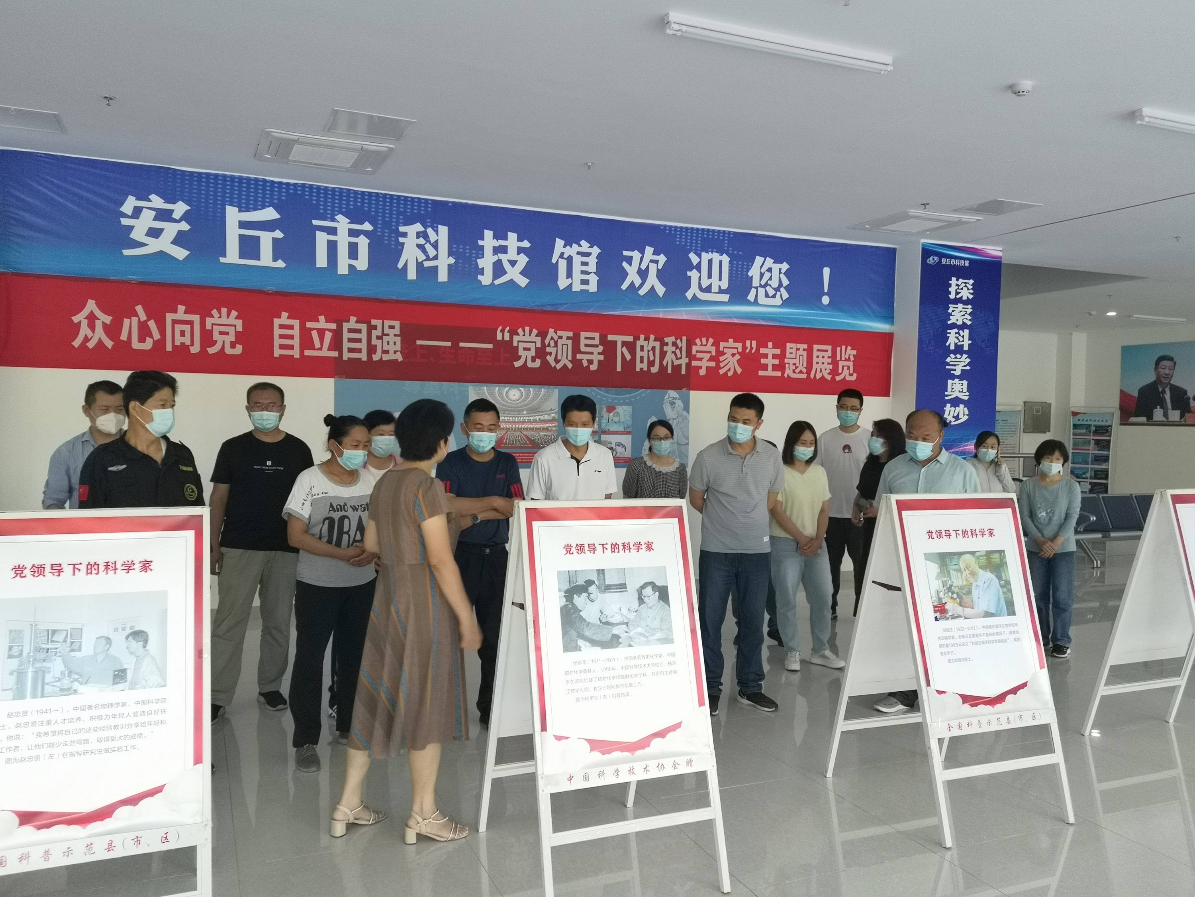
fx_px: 932
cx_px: 598
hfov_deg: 65.3
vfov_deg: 51.4
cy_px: 448
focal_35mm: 27
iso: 200
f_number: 1.8
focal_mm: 4.75
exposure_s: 1/33.3
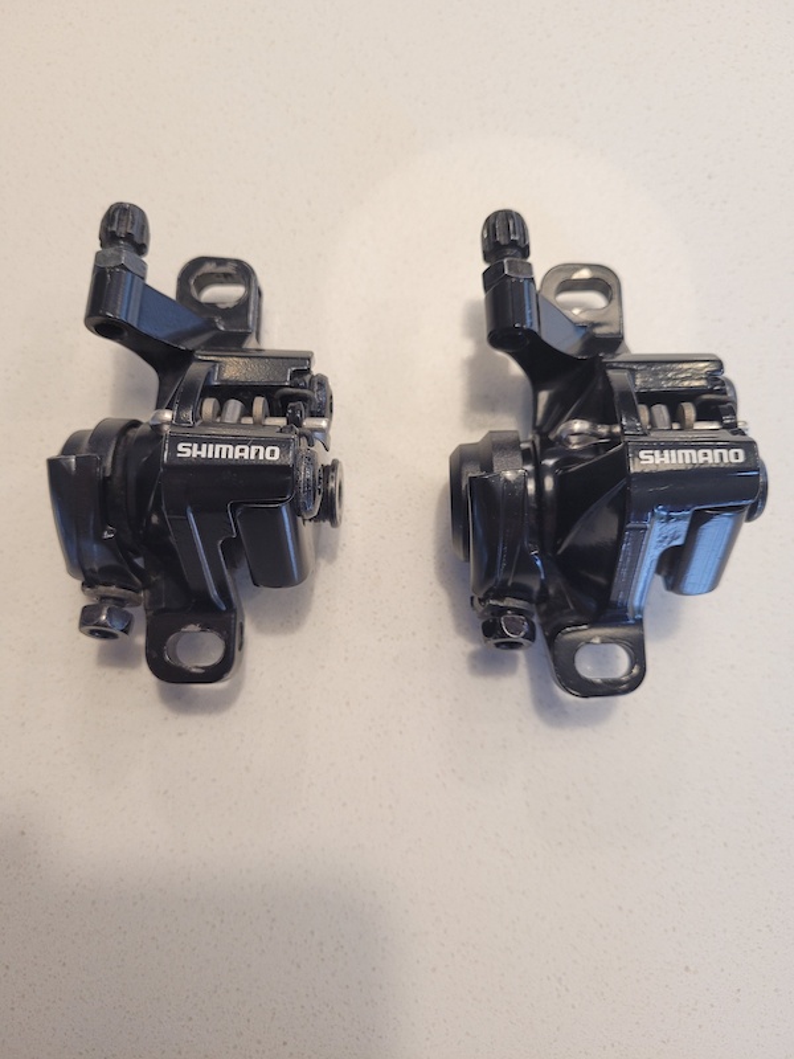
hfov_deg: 53.1
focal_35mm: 26
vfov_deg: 67.3
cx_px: 397
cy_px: 530
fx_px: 795
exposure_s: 1/60
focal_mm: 5.4
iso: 200
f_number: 1.8
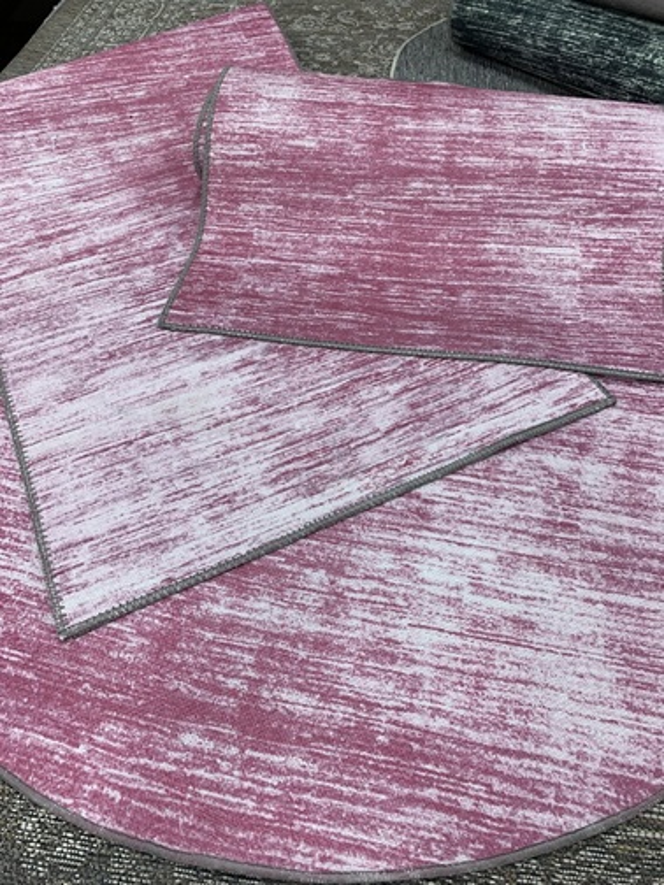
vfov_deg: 67.3
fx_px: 665
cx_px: 332
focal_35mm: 26
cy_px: 442
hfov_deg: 53.1
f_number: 1.8
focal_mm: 4.25
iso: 50
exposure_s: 1/100
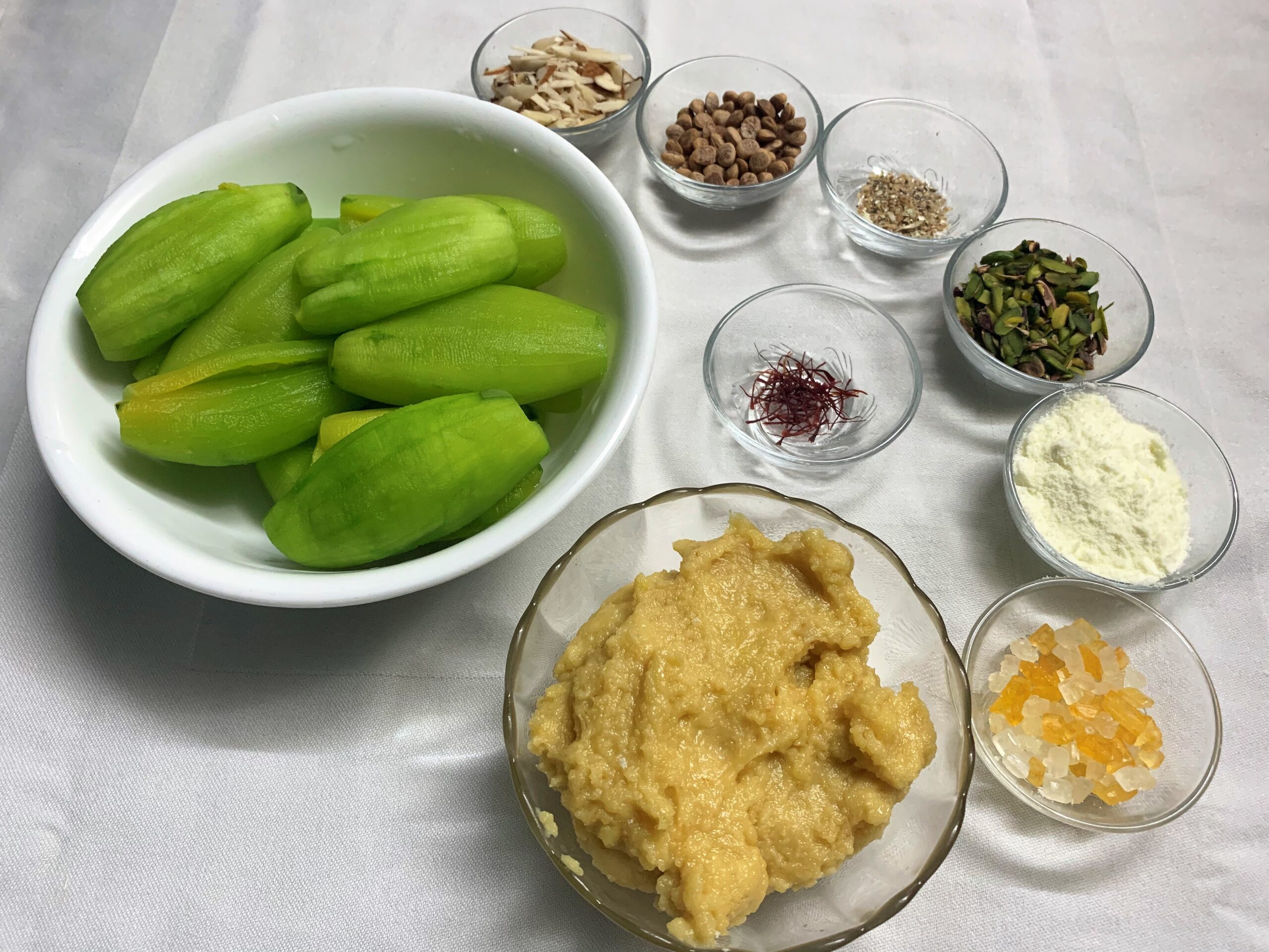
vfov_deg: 53.1
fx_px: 953
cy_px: 476
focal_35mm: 26
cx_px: 634
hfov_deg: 67.3
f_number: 1.8
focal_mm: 4.25
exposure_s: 1/50
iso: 200
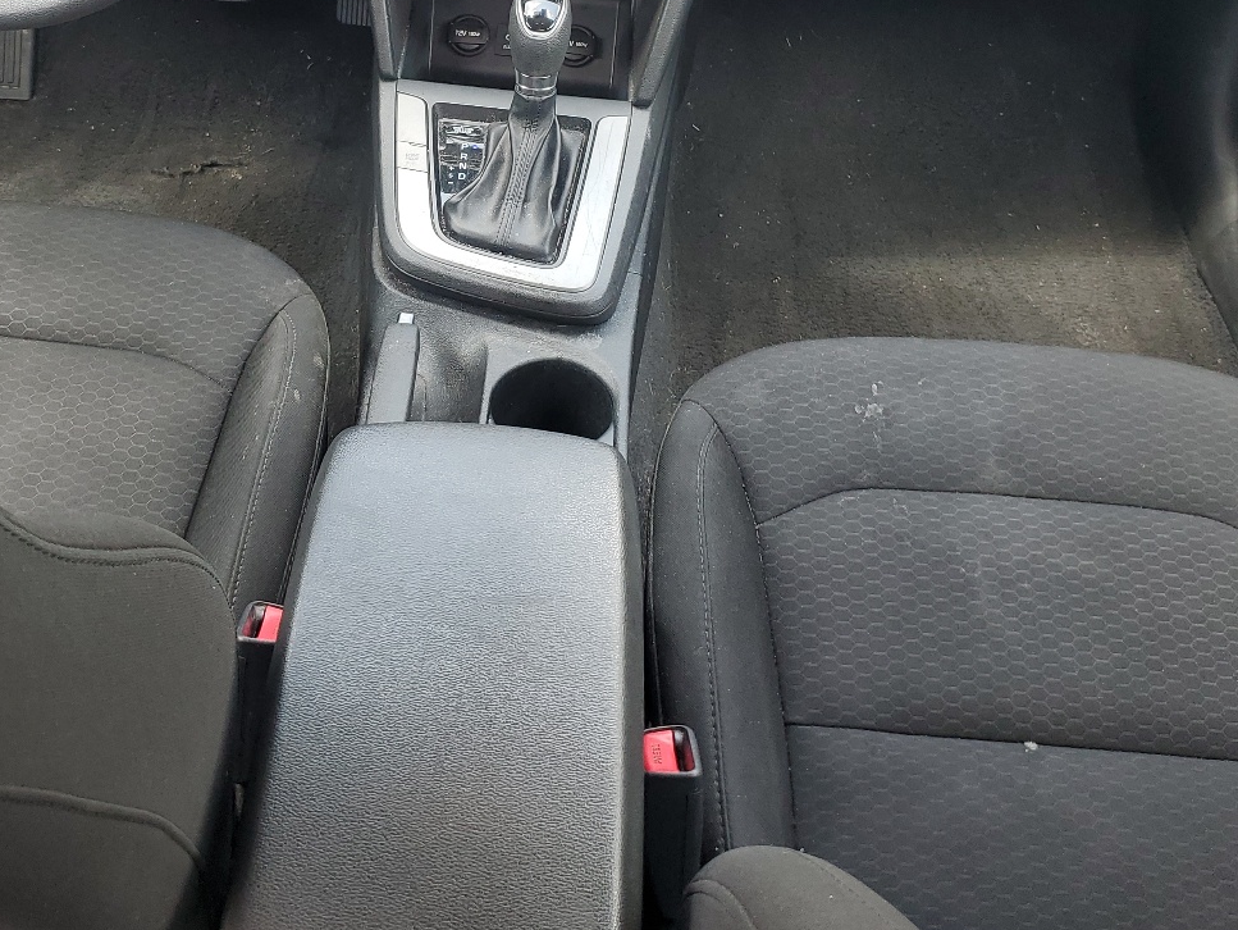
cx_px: 501
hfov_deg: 43.6
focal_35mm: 43
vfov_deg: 32.7
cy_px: 196
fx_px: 1538
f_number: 1.5
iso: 50
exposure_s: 1/125
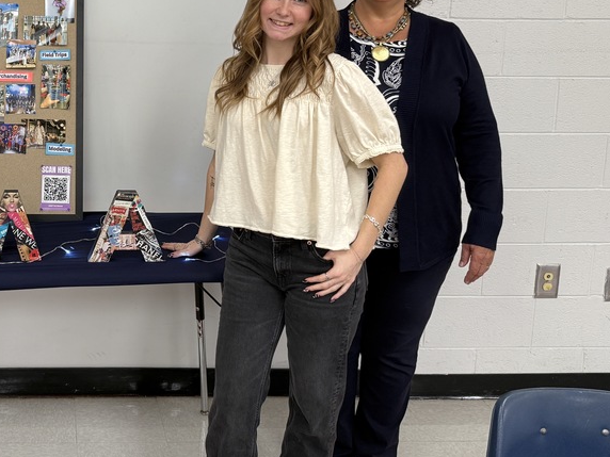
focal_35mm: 43
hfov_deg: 40.8
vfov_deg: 32.8
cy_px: 104
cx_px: 70
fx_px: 758
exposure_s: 1/120
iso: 160
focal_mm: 6.76
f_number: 1.78
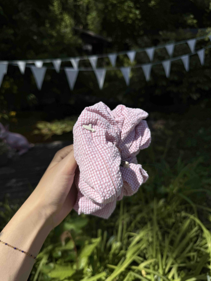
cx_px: 106
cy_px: 140
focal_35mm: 24
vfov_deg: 71.6
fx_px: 195
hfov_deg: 56.8
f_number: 1.78
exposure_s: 1/10417
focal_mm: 6.76
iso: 80
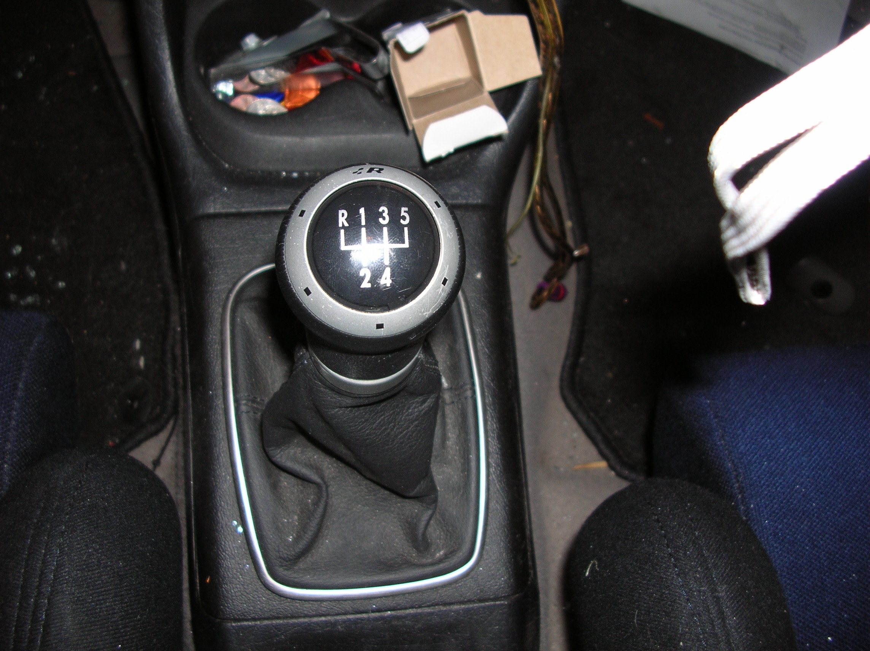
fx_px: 879
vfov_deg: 40.6
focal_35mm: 35
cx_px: 435
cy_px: 326
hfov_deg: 52.7
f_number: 2.8
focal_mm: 5.8
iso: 50
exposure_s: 1/60.1
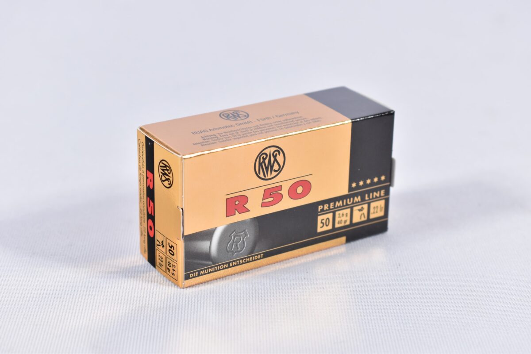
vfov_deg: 16.6
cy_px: 177
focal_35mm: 82
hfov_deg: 24.6
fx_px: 1217
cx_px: 266
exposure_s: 1/40
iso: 640
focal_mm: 55
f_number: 5.6
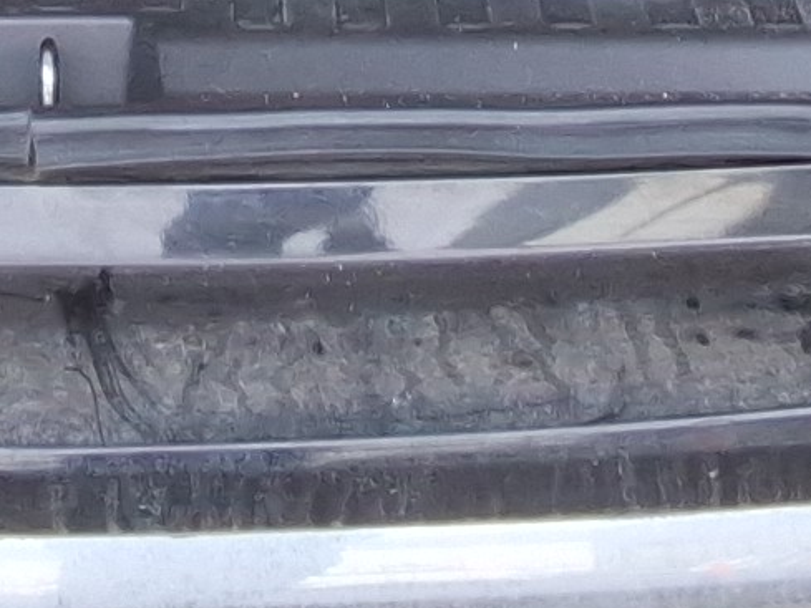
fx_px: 4382
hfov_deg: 10.5
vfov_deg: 7.0
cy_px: -1317
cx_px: 66
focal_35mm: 187
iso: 32
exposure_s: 1/137
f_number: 1.9
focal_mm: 2.91
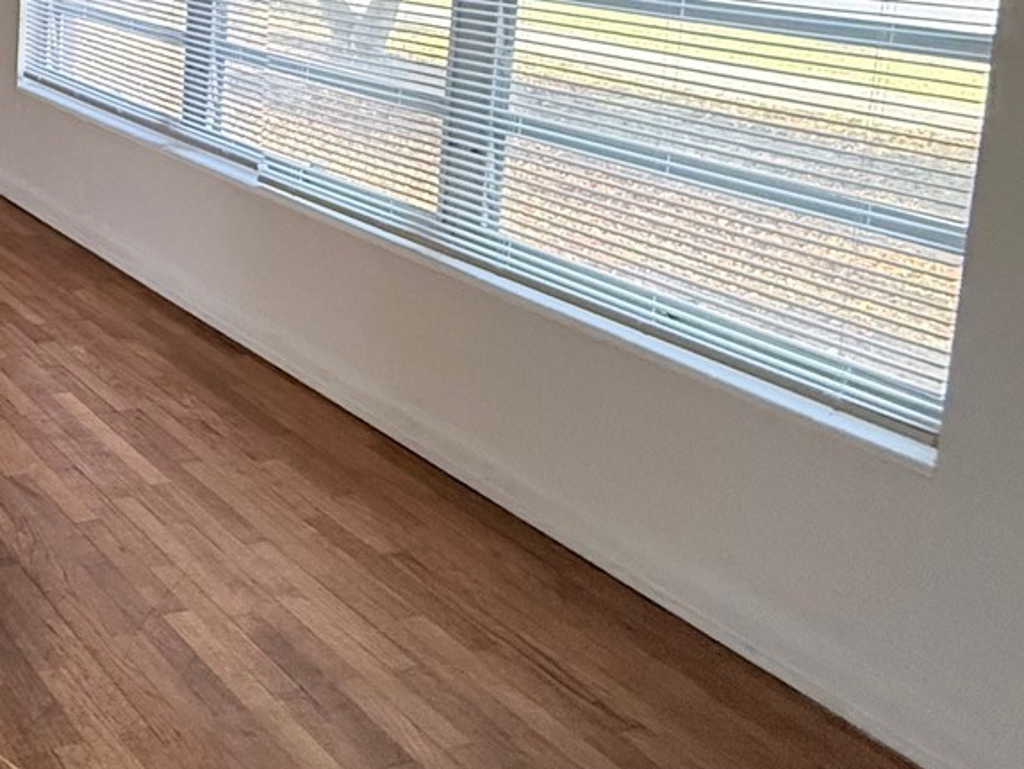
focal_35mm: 39
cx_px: -257
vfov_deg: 33.4
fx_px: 1154
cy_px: -18
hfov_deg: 35.4
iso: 500
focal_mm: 2.22
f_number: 2.2
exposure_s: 1/120
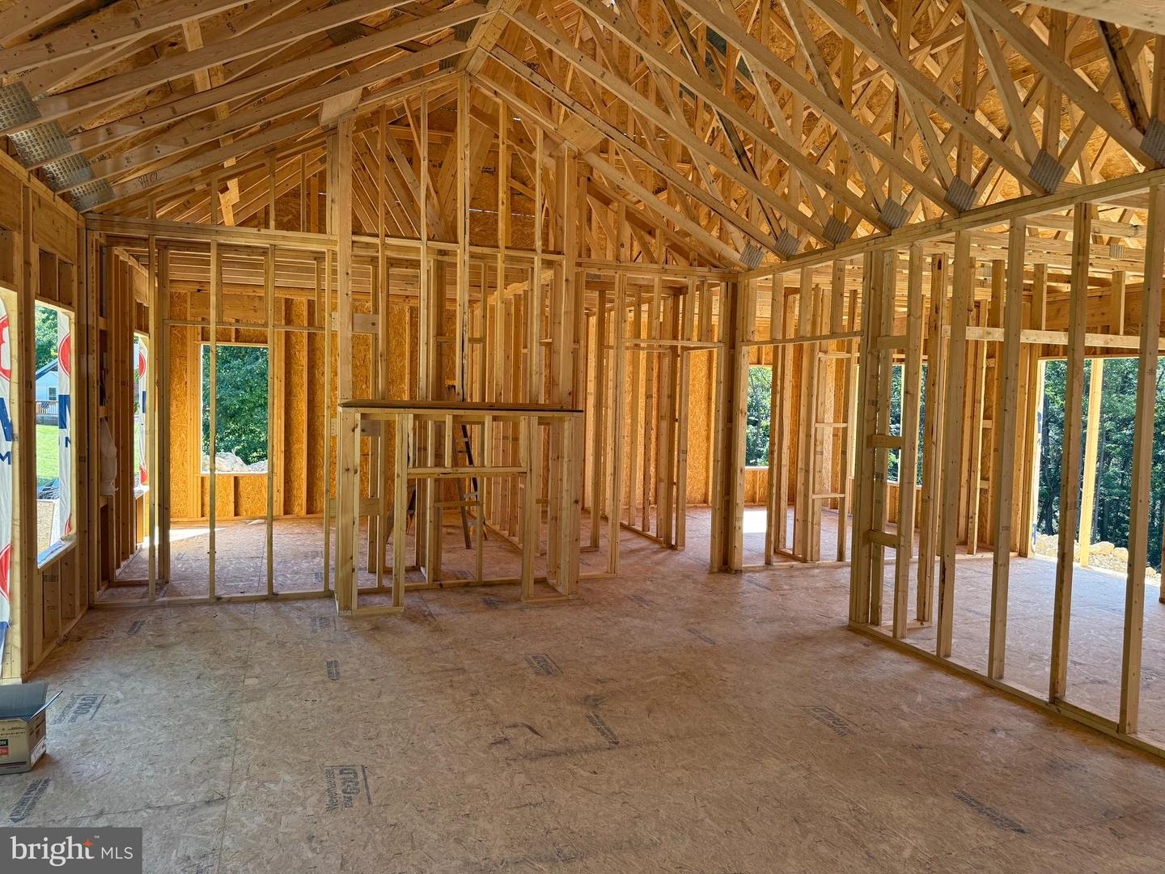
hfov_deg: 71.6
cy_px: 437
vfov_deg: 56.8
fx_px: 808
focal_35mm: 24
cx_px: 582
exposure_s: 1/345
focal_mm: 6.76
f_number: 1.78
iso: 100
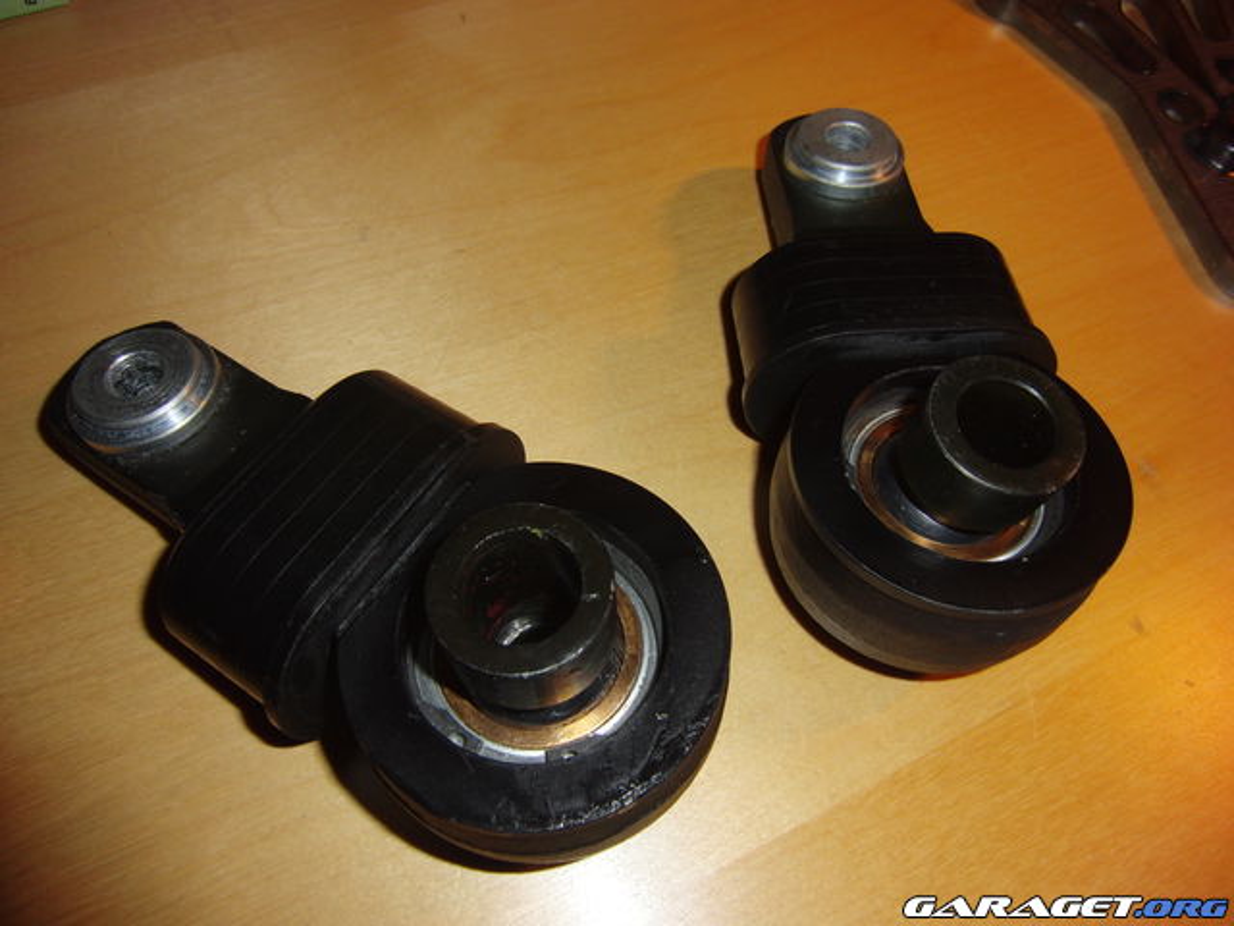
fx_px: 856
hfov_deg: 71.6
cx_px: 617
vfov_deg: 56.8
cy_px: 463
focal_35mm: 24
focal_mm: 4.3
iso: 100
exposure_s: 1/40
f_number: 3.2
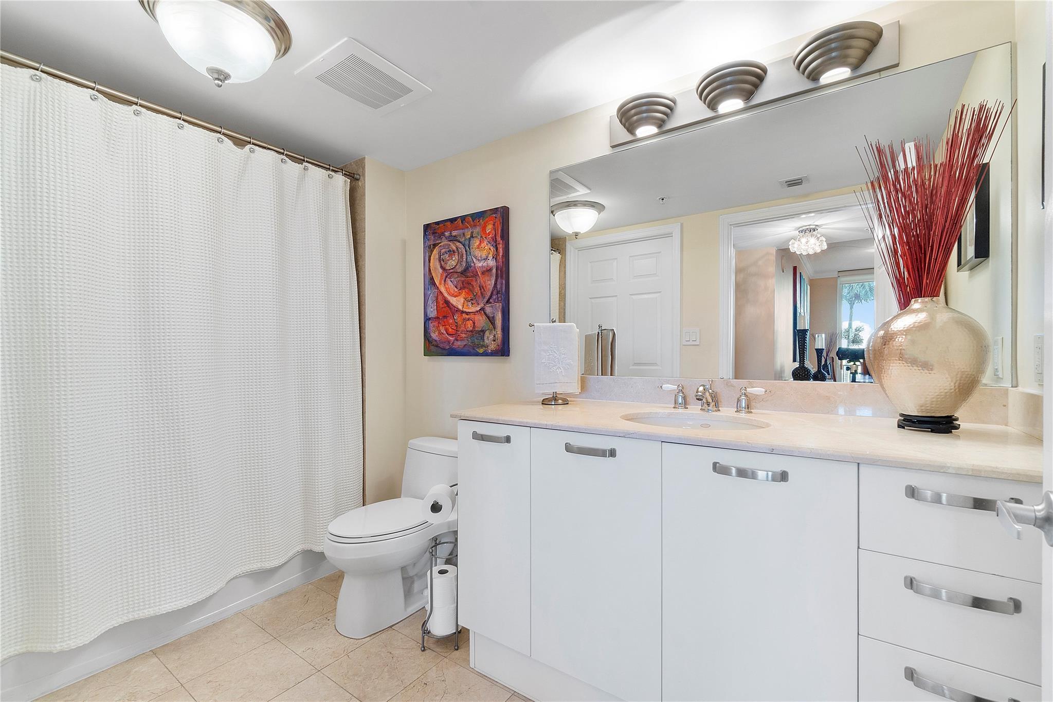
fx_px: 439
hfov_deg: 100.4
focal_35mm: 15
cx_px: 526
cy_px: 351
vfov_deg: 77.3
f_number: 11
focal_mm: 10
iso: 160
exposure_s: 1/4
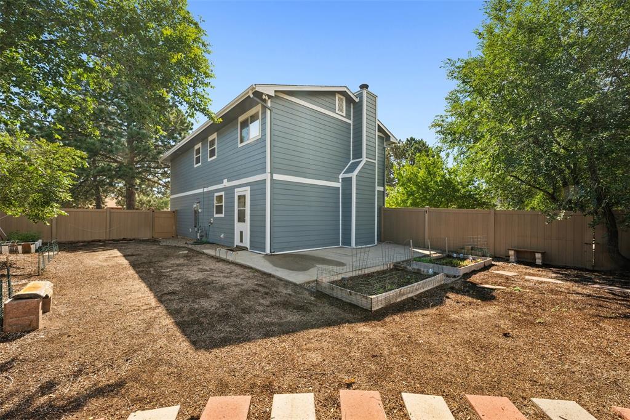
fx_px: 245
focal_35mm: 14
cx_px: 315
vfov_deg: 81.2
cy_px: 210
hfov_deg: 104.3
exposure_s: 1/25
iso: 100
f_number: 11
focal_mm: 14
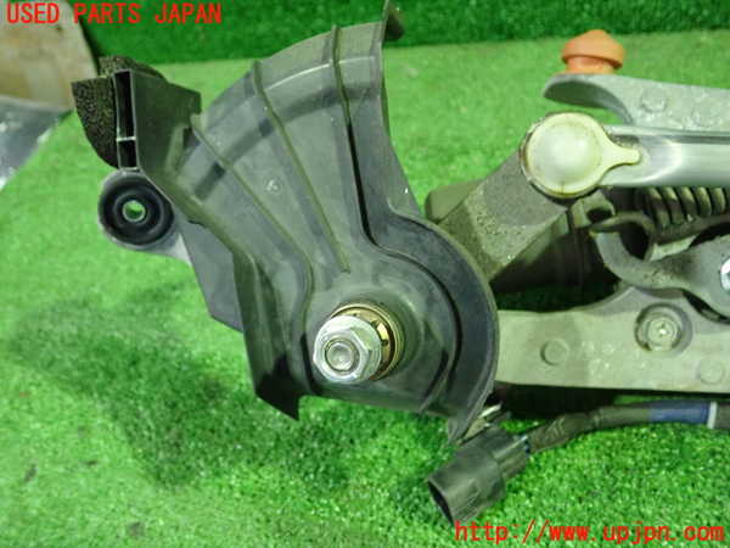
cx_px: 365
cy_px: 274
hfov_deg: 60.0
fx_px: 633
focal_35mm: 30
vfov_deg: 46.8
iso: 800
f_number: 2.3
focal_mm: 5.5
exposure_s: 1/30
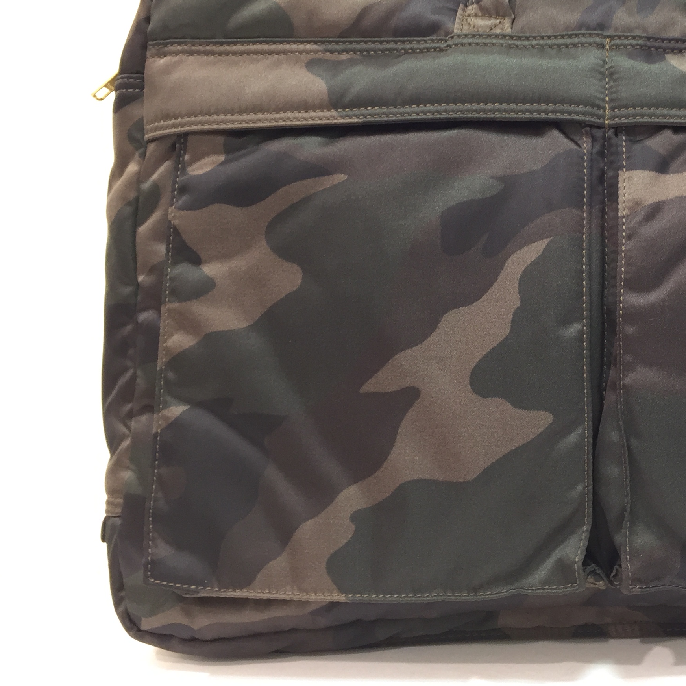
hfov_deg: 33.8
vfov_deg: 35.1
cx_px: 590
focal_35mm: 48
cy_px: 242
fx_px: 1076
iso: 80
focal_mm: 4.15
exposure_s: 1/33
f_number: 2.2
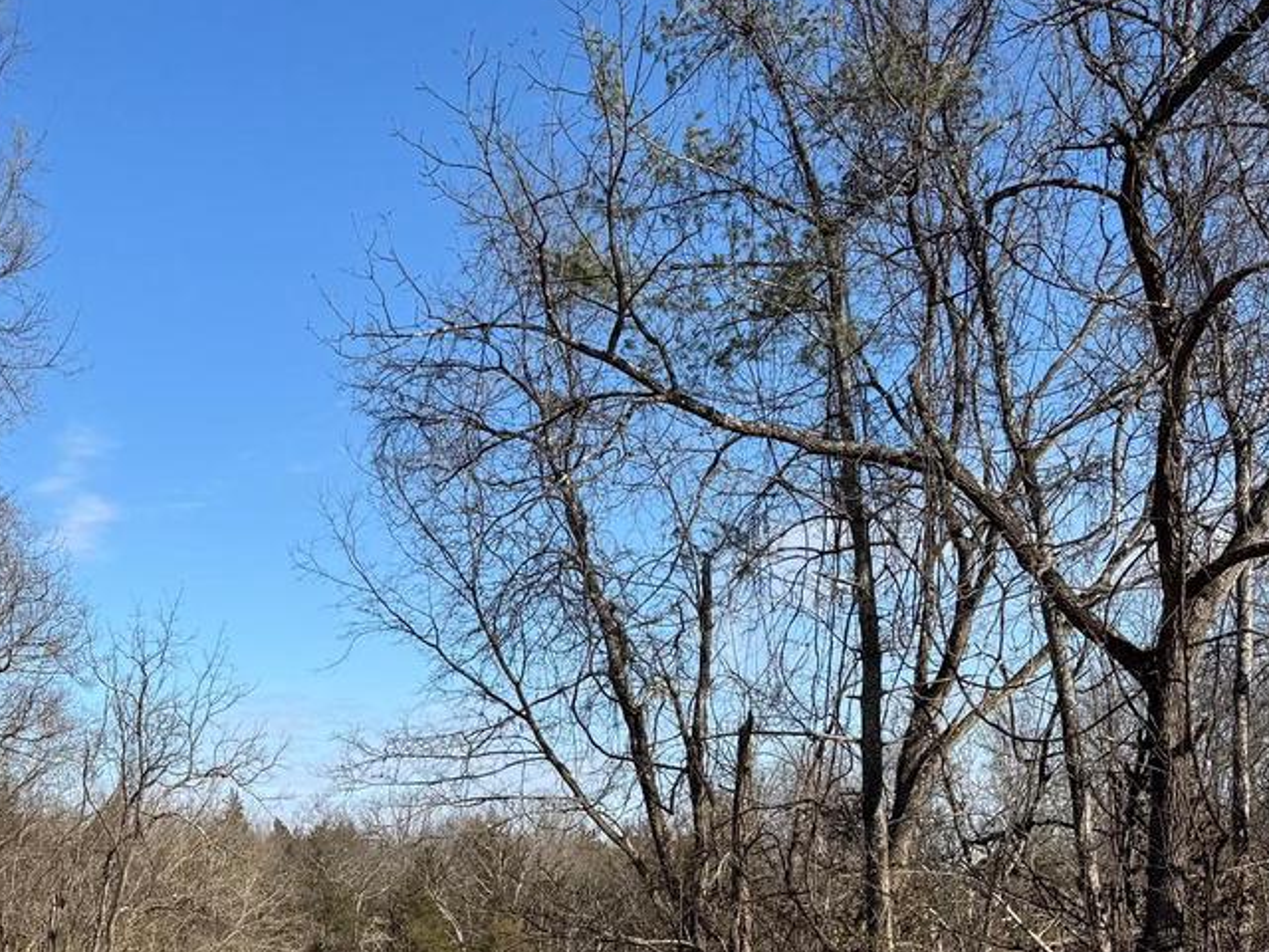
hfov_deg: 33.6
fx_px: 1980
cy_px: 976
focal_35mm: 54
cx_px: 127
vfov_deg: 25.5
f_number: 1.78
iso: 80
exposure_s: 1/3413
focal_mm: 6.76
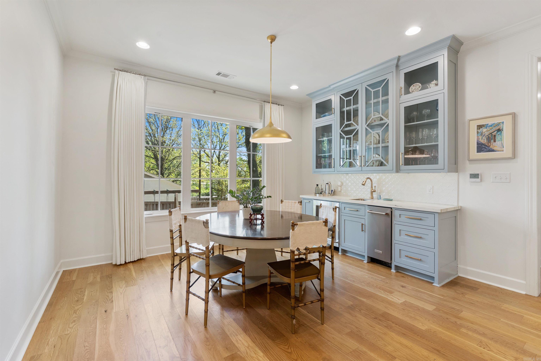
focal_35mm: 16
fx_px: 241
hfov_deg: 96.7
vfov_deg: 73.8
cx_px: 270
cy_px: 180
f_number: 9
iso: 250
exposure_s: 1/2
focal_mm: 16
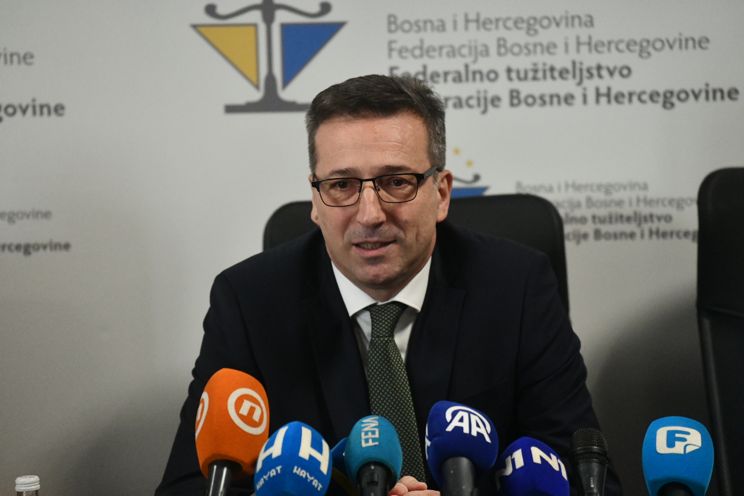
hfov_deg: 12.8
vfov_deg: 8.6
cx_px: 372
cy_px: 248
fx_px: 3306
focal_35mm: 160
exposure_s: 1/250
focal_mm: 160
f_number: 4
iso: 8000
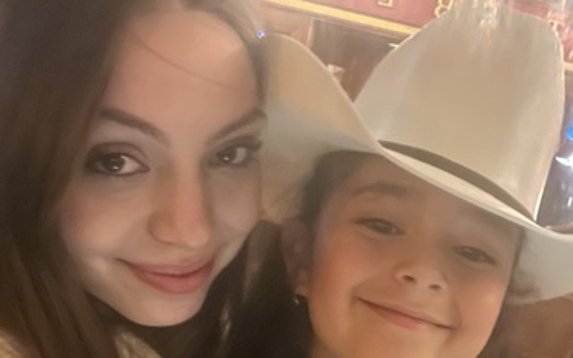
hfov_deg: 46.2
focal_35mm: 43
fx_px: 671
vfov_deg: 27.8
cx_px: 286
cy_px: 372
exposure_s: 1/15
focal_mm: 2.71
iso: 1600
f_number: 2.2
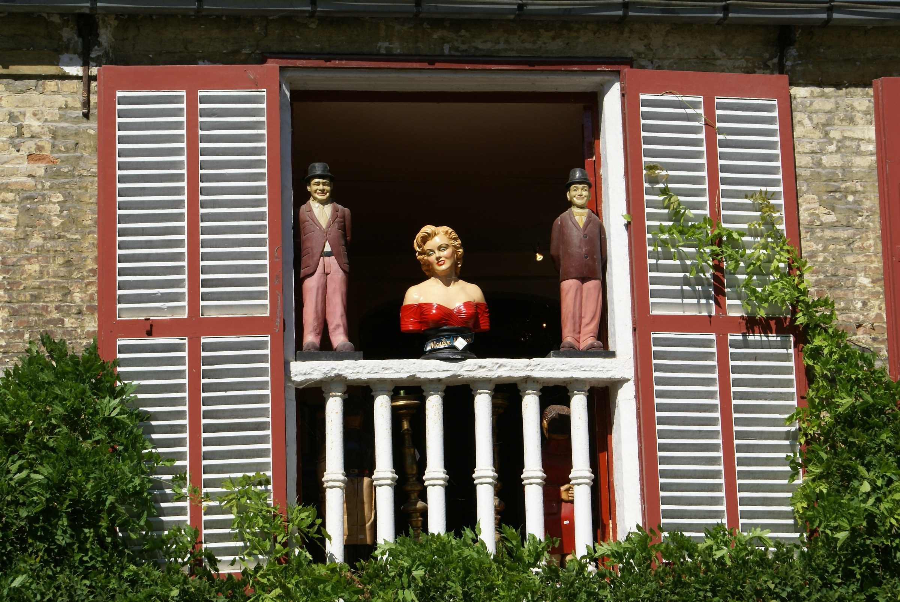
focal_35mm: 90
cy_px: 301
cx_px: 450
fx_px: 2252
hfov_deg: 22.6
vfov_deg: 15.2
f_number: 13
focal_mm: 60
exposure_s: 1/160
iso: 100
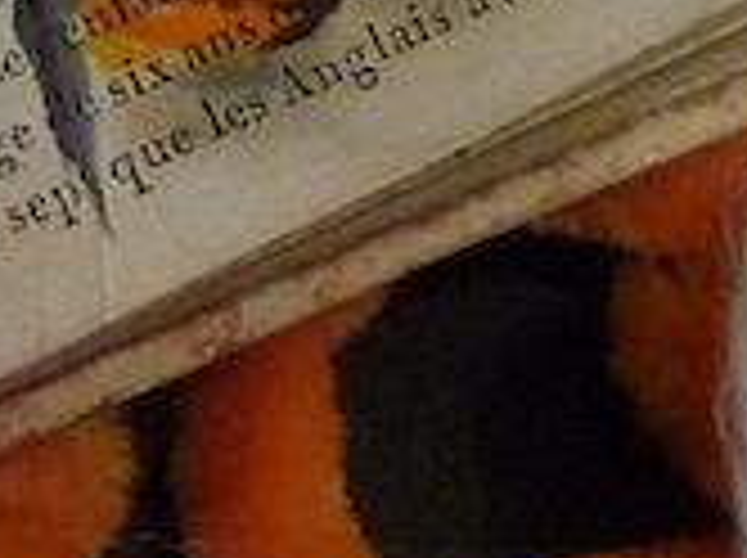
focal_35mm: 241
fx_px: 5193
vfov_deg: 6.1
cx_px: -770
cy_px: -328
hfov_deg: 7.9
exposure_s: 1/25
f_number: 3.4
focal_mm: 5
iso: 400
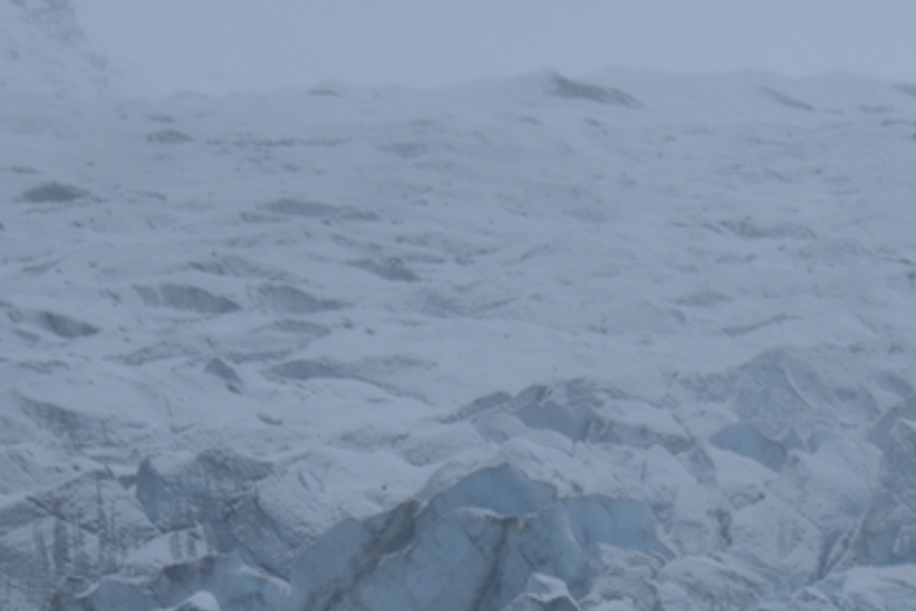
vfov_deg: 3.1
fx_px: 11220
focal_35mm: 441
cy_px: 884
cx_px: 843
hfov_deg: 4.7
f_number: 6.3
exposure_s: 1/250
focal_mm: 125
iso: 100
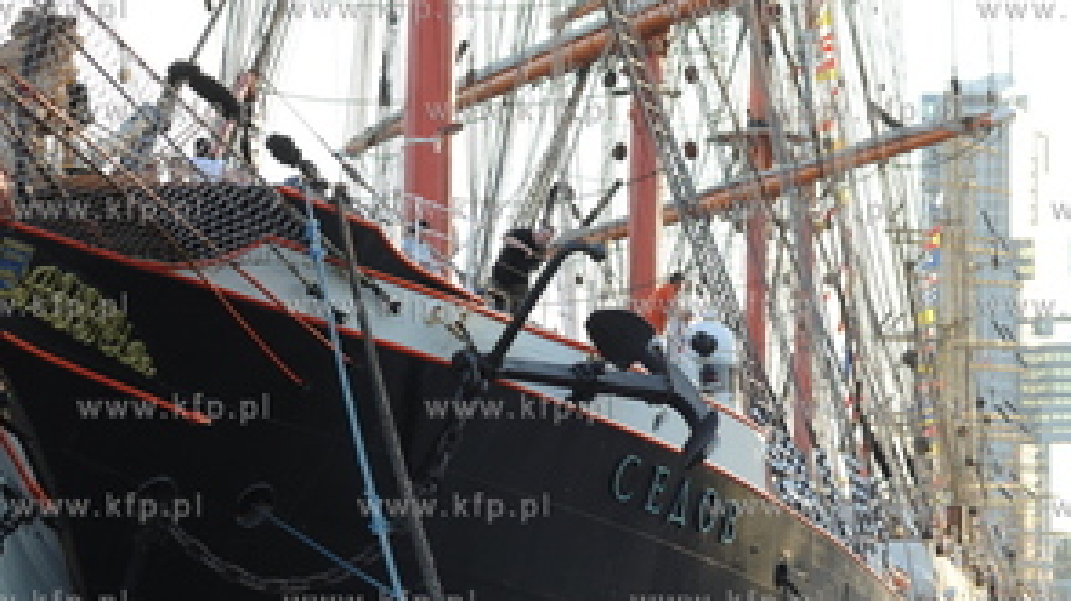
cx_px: 648
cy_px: 455
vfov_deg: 10.0
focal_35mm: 121
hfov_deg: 17.7
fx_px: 3434
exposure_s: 1/400
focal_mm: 85
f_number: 5.6
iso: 400
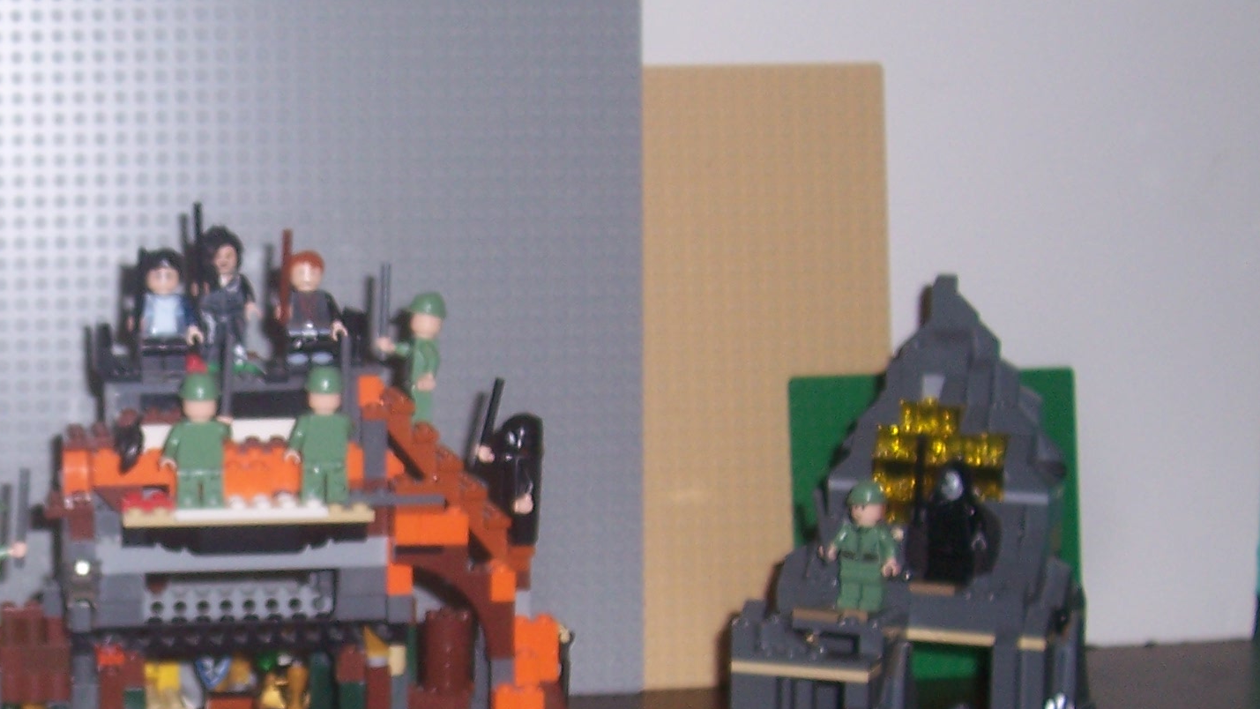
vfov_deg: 14.7
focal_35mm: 82
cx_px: 144
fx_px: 2740
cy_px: 492
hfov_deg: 25.2
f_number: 3
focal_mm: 7
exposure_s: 1/60
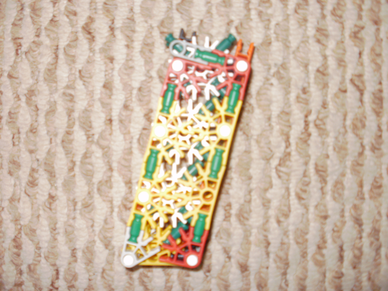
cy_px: 146
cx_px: 194
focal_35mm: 36
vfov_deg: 39.7
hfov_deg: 51.4
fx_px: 404
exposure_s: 1/30
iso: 125
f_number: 3.5
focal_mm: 6.3
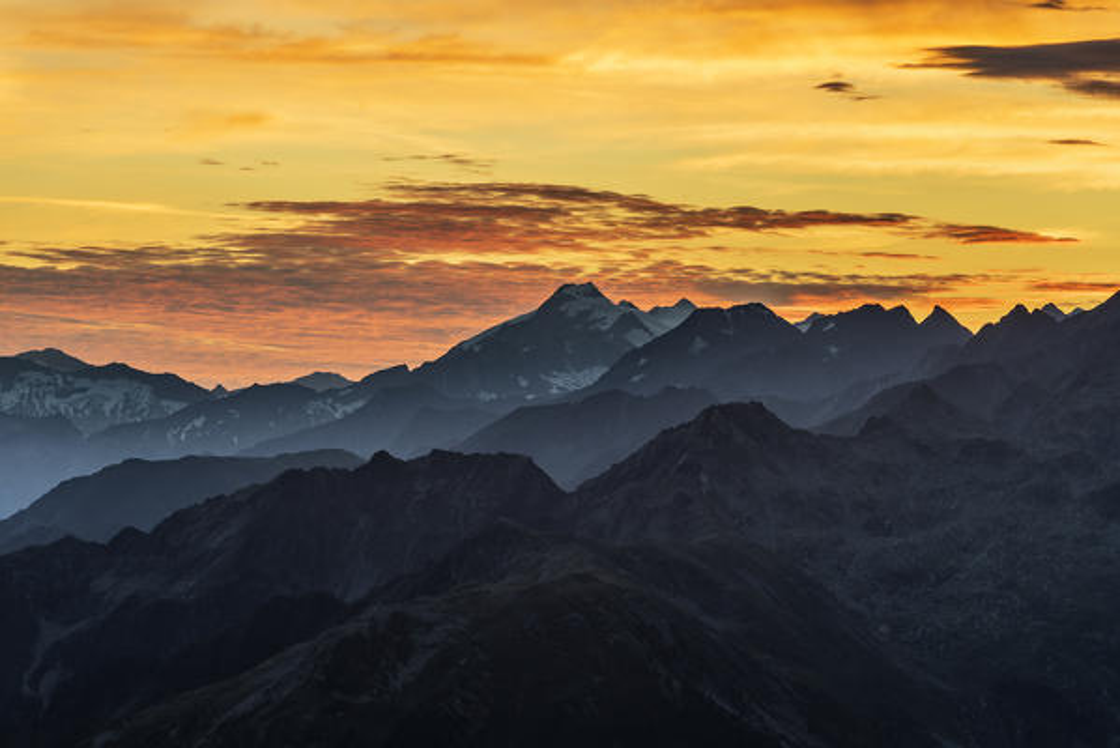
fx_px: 6225
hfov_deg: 10.3
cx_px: 560
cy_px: 374
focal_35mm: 200
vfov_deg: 6.9
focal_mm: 200
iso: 200
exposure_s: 1/40
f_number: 8
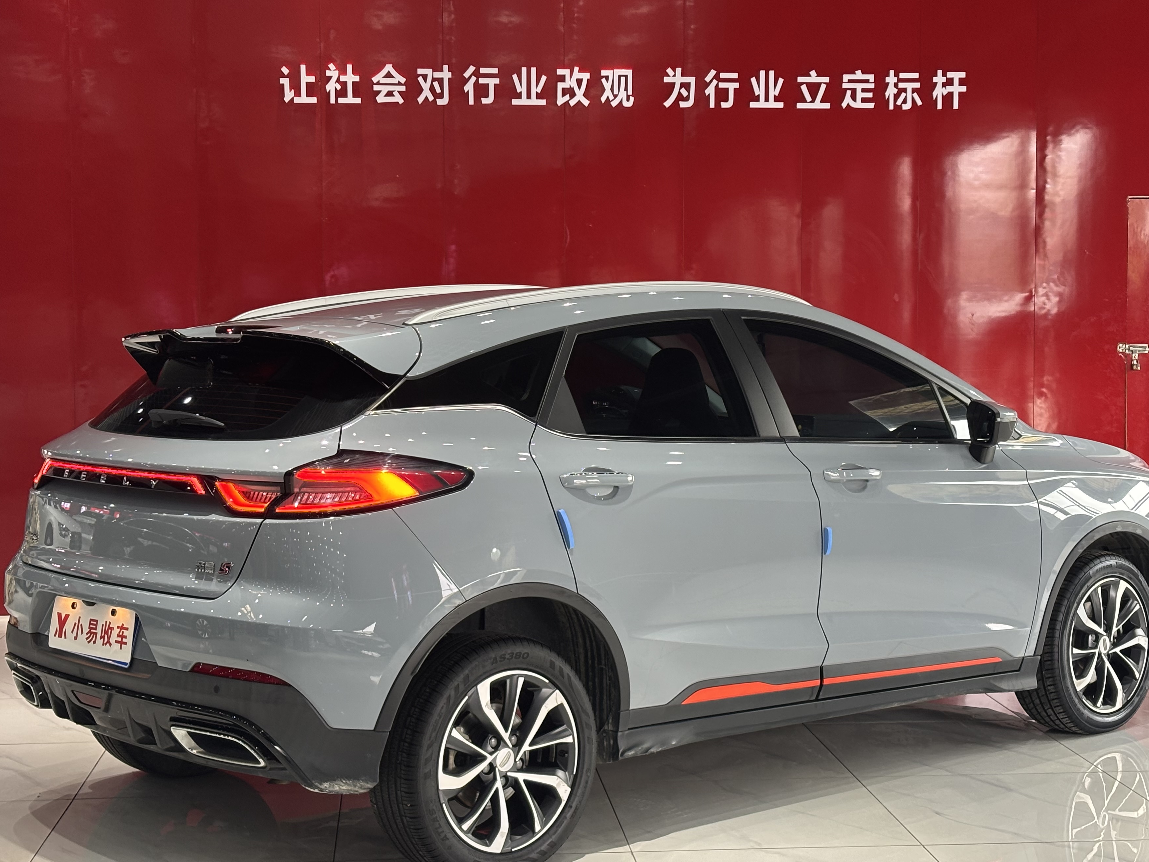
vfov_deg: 24.4
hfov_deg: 32.2
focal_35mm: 60
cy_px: 391
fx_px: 1992
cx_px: 597
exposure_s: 1/50
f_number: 1.6
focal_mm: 5.96
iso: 100
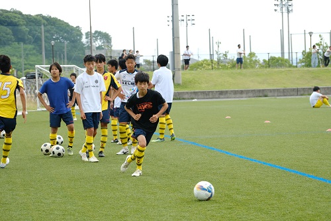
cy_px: 110
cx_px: 166
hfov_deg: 13.5
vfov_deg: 9.0
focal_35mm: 152
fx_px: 1397
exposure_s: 1/500
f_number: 5.6
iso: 800
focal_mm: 101.6
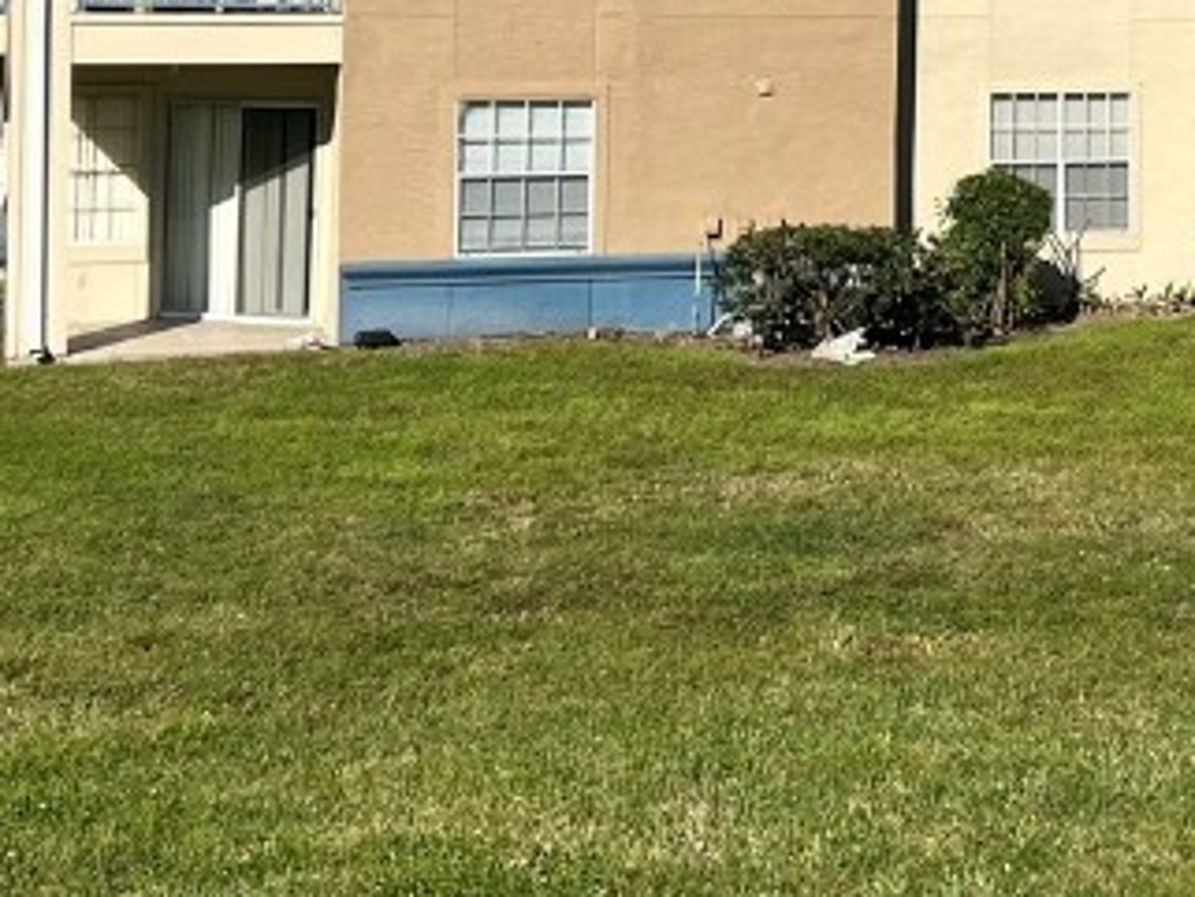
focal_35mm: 83
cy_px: -167
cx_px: 1147
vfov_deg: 17.0
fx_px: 2866
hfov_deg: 22.8
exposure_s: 1/7463
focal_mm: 5.7
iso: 50
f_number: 1.5
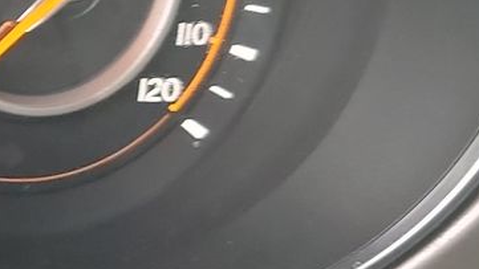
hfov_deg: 15.8
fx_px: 1473
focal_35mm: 116
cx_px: -373
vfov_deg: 10.4
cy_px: 93
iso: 904
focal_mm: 6.7
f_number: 1.8
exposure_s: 1/39
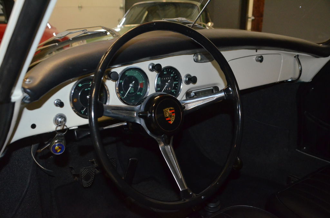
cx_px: 165
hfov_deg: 57.3
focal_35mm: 33
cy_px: 109
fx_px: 302
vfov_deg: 39.8
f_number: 3.8
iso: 3200
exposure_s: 1/60
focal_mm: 22
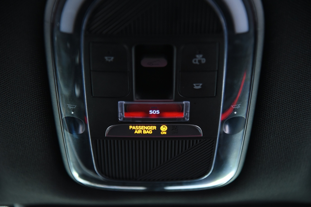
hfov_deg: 17.1
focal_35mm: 120
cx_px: 156
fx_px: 1037
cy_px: 104
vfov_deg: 11.4
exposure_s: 1/20
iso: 4000
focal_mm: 120
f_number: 4
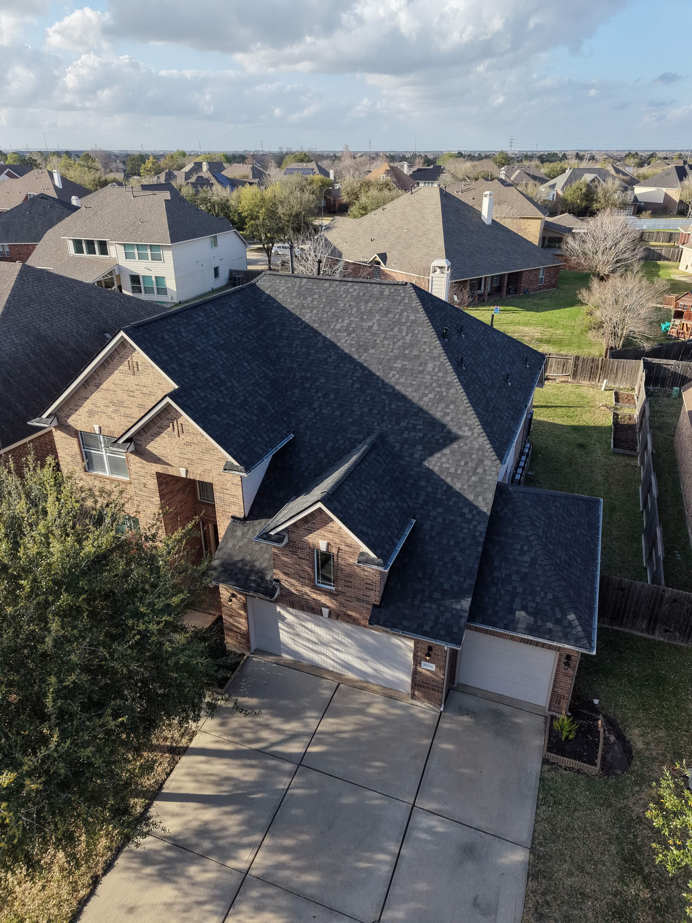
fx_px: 640
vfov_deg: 71.6
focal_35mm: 24
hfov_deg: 56.8
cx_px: 346
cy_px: 462
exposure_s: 1/3200
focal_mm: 8.67
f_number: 1.8
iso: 400
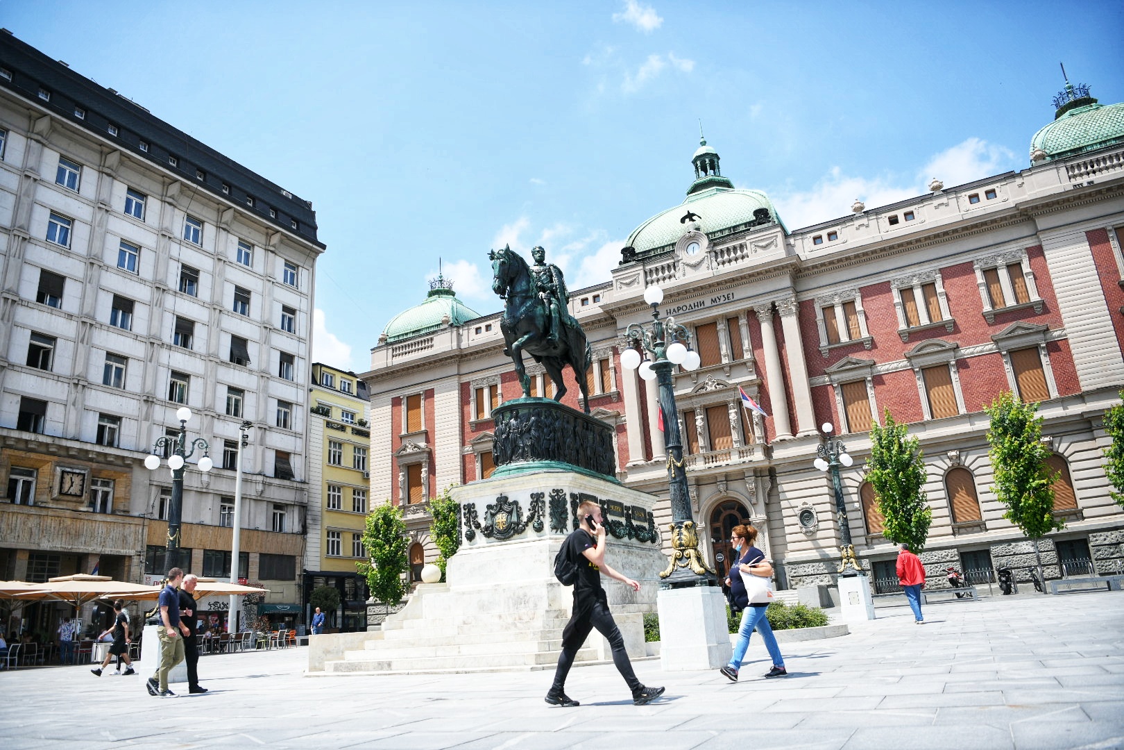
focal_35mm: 26
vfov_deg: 49.6
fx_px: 812
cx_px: 562
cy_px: 375
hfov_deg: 69.4
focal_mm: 26
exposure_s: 1/5000
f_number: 2.8
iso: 250
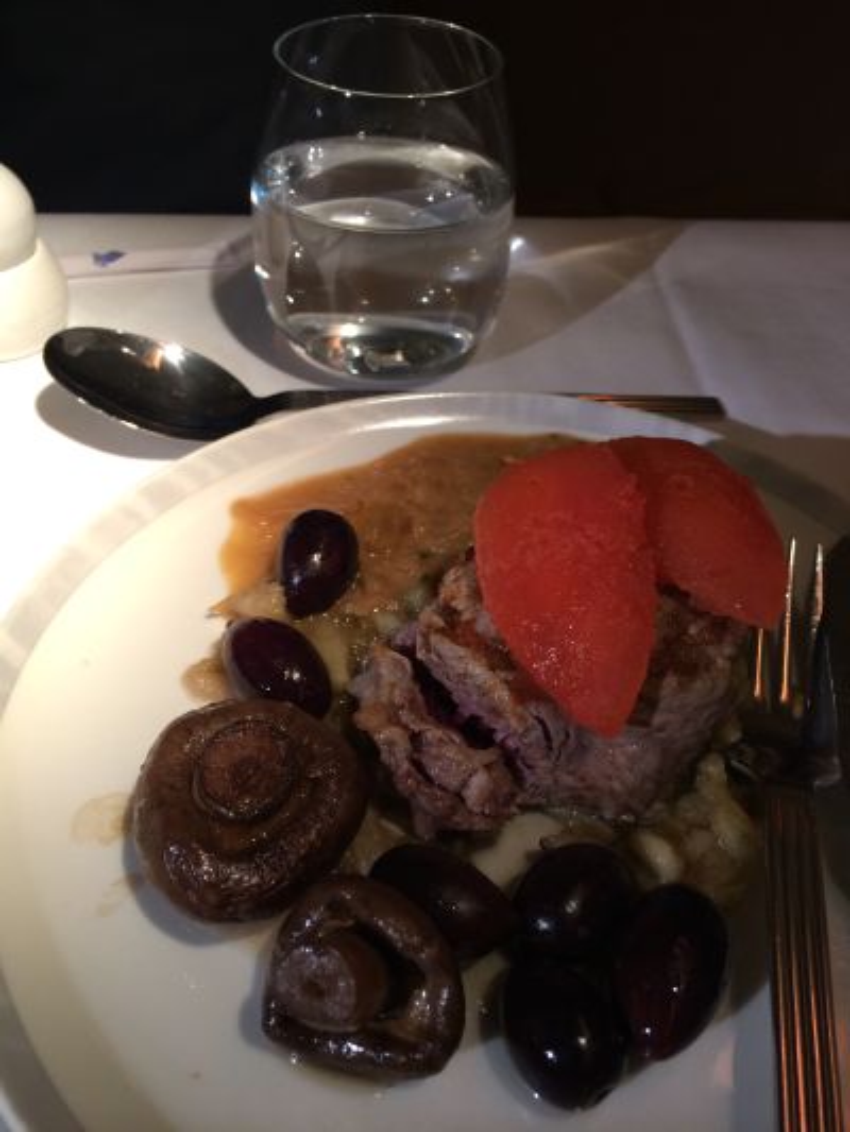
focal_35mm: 30
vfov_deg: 60.0
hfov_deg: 46.8
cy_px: 566
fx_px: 982
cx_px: 425
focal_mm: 4.12
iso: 125
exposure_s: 1/30
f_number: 2.2
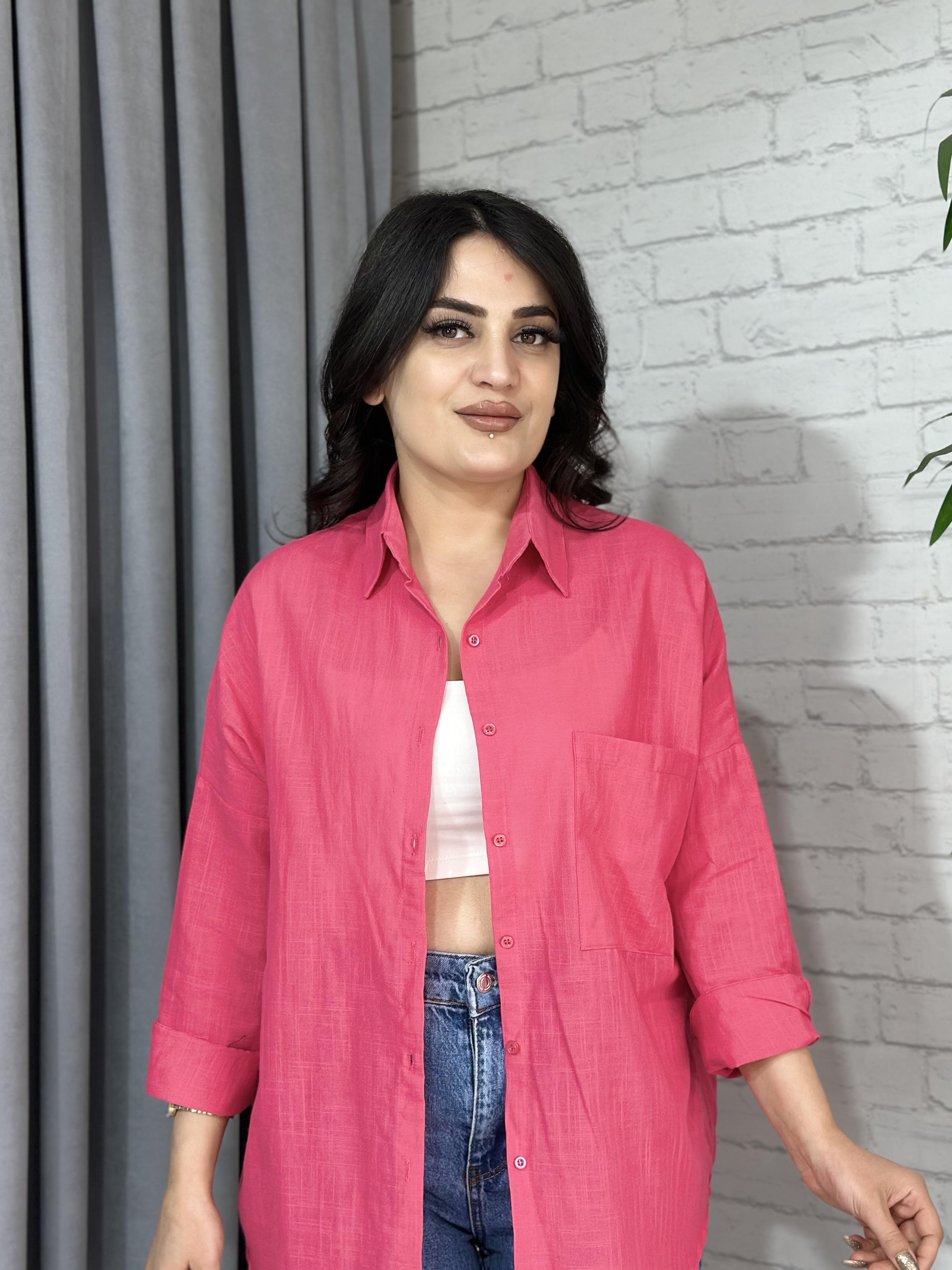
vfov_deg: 34.3
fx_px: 2053
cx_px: 515
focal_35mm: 56
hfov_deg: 26.1
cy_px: 737
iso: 80
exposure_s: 1/100
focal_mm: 6.86
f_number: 1.78
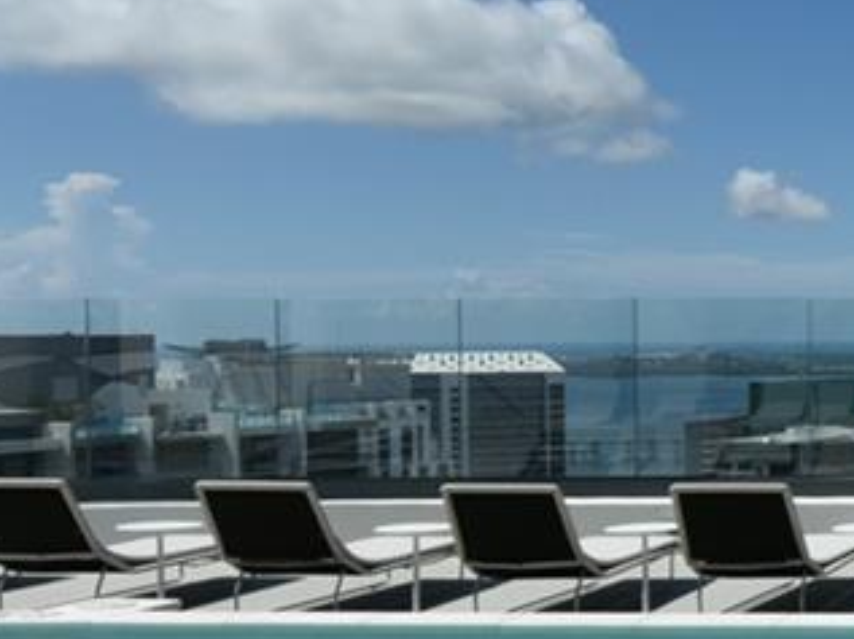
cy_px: 356
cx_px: 1277
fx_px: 1676
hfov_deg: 23.1
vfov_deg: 21.6
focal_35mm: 68
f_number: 9
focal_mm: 14
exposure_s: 1/1000
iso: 200
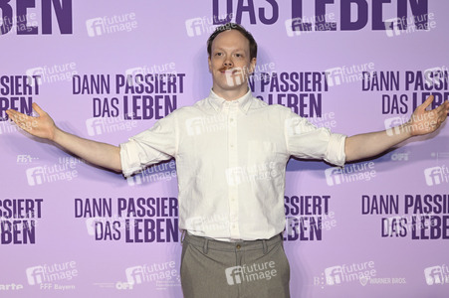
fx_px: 623
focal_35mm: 50
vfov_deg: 27.0
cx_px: 224
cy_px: 149
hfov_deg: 39.6
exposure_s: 1/200
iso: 800
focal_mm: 50
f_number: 4.5
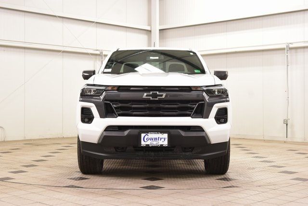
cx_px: 154
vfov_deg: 23.8
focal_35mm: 57
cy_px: 103
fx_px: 488
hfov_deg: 35.0
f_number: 7.1
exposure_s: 1/30
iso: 1100
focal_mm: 38
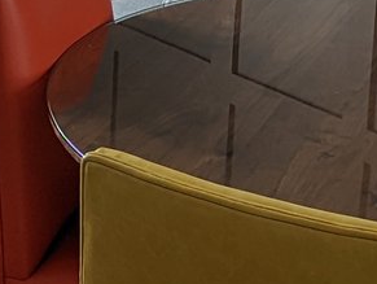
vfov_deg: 8.7
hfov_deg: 11.6
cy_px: -26
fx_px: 1843
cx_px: 0
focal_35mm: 169
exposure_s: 1/100
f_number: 1.85
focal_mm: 6.81
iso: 37
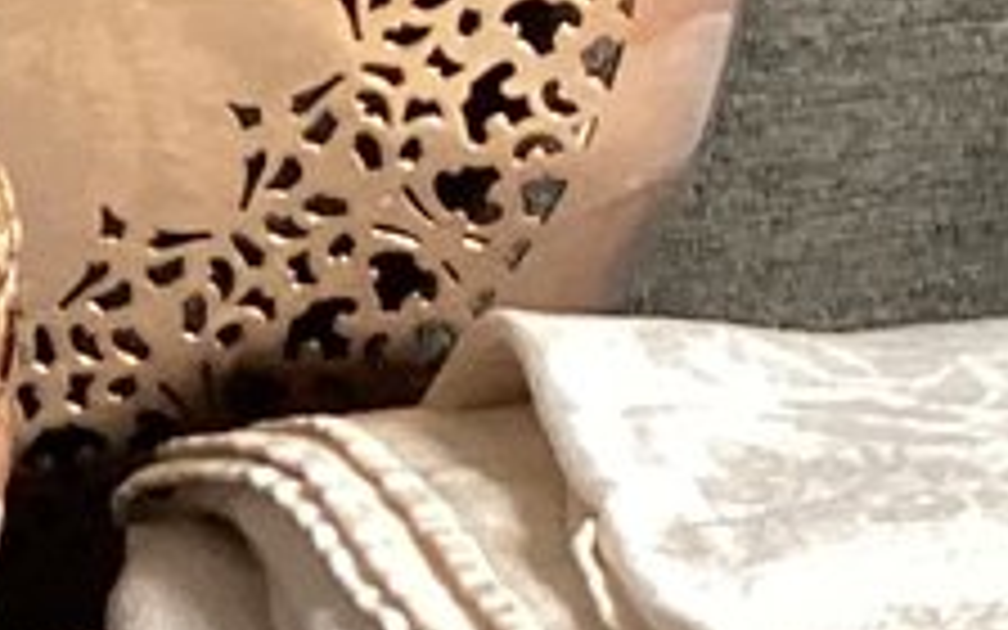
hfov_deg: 9.1
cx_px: -619
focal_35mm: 222
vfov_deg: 5.9
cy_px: 403
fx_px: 6099
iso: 125
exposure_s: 1/50
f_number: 2.4
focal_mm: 3.3
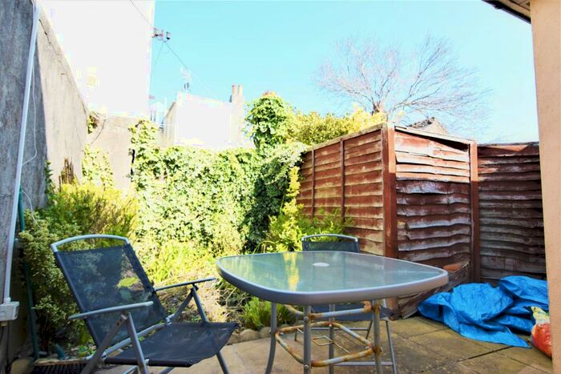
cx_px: 280
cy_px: 187
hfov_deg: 85.4
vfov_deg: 63.2
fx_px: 304
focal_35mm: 20
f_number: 4.5
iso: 400
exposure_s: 1/1600
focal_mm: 13
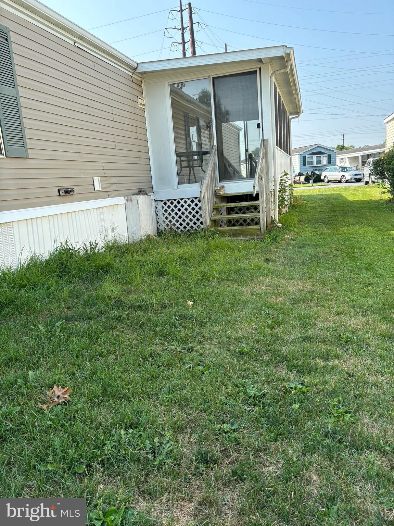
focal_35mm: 26
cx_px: 197
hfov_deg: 53.0
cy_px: 263
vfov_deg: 67.3
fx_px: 395
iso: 50
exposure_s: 1/811
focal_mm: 5.96
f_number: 1.6
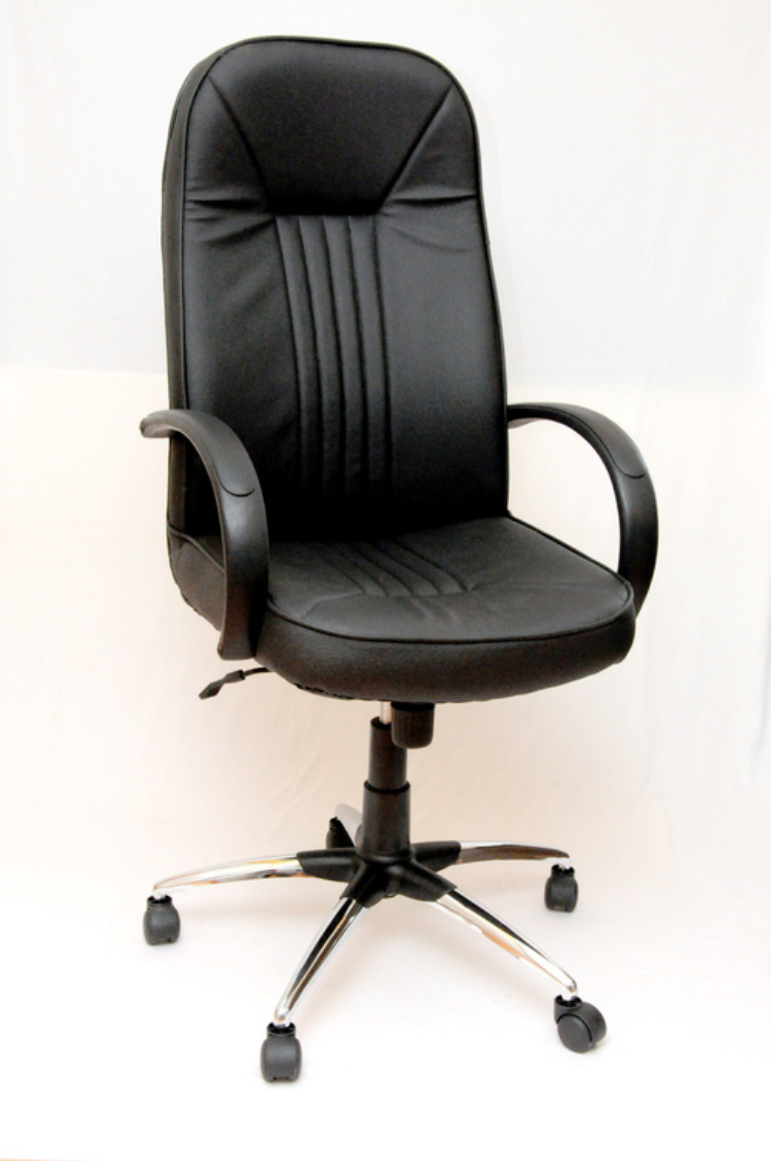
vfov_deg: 38.9
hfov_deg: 26.4
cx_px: 386
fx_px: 1643
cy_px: 580
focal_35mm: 51
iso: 2500
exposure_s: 1/60
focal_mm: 34
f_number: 13
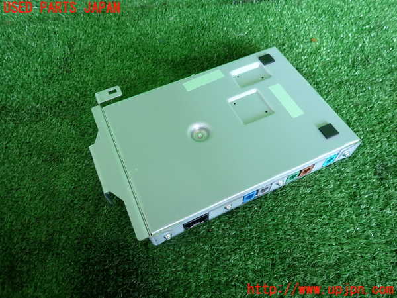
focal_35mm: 25
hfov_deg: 69.4
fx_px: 287
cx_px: 198
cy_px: 149
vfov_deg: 54.9
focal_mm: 4.5
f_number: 2
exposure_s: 1/60
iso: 200
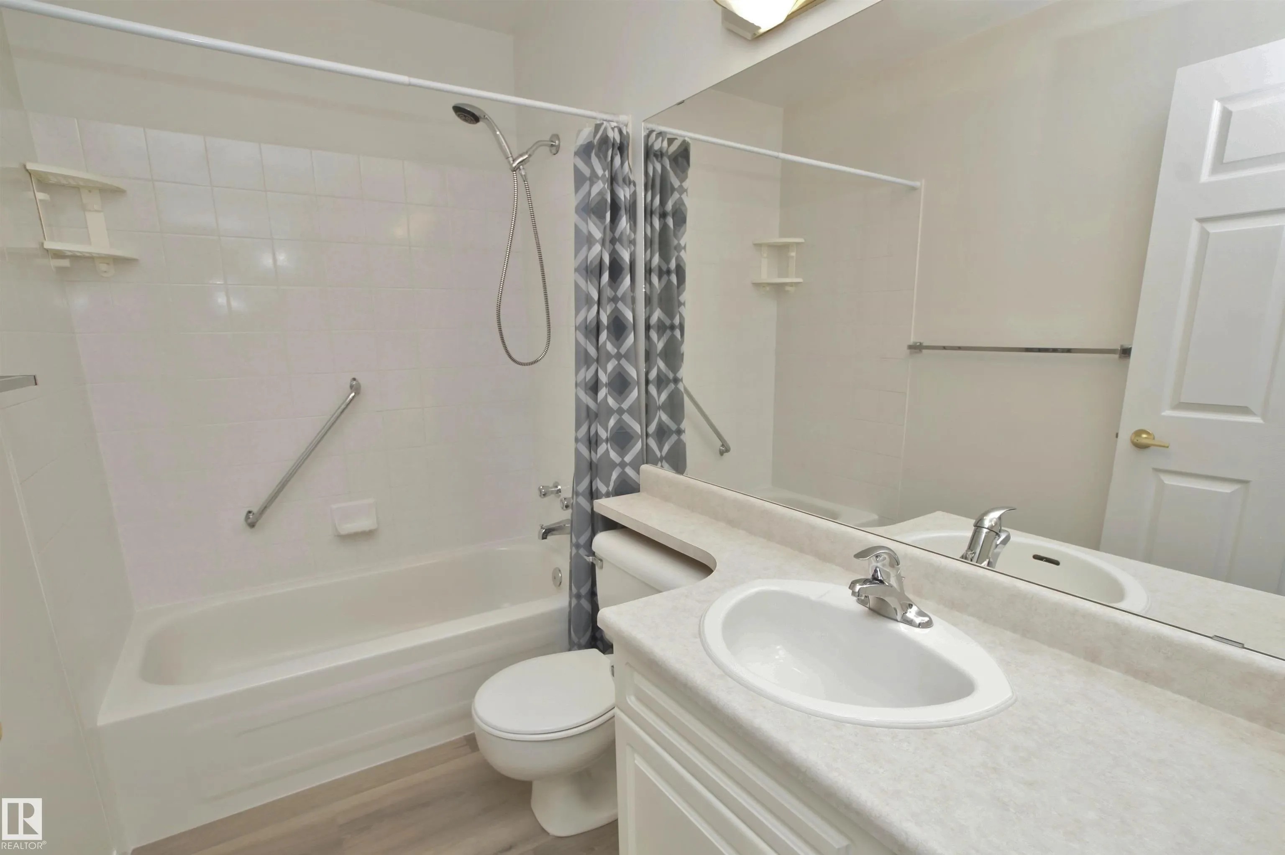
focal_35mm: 16
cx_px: 642
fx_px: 588
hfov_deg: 95.0
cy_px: 428
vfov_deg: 72.0
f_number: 8
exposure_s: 1/15
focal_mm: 11
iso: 400
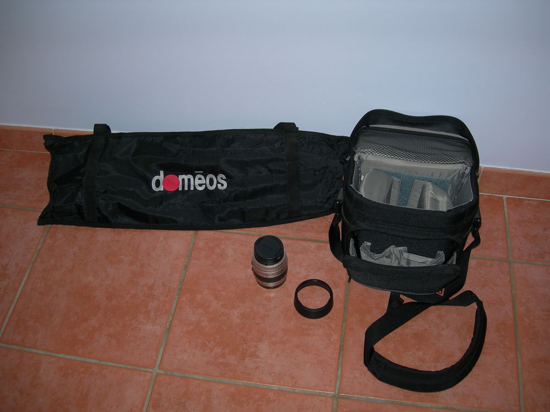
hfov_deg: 49.0
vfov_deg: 37.7
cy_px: 206
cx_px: 275
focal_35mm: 38
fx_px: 604
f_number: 2.8
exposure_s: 1/60.1
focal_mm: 7.8
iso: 50
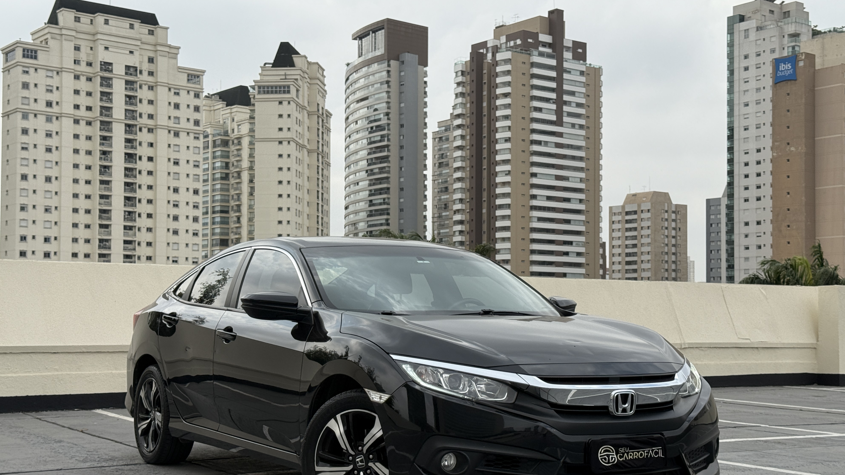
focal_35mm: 53
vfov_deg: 22.6
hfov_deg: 39.2
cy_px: 264
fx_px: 1188
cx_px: 422
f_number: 1.78
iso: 64
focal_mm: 6.76
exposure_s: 1/6024
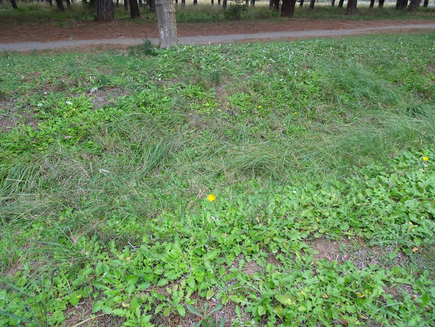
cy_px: 164
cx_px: 218
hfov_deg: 71.6
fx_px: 302
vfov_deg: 56.8
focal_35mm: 24
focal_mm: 4.1
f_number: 3.5
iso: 80
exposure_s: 1/80
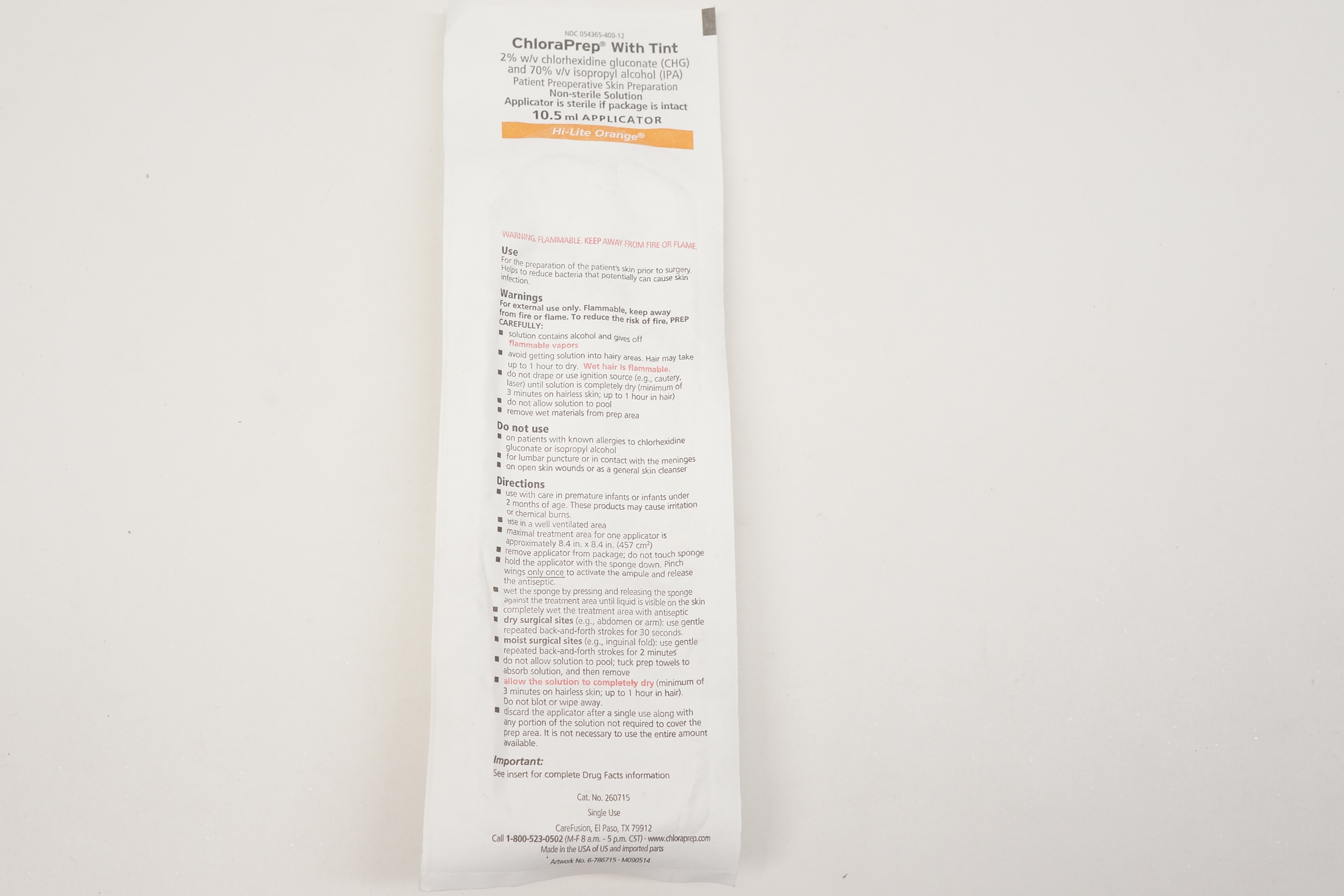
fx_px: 1493
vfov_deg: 33.4
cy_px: 424
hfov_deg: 48.4
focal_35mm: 40
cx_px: 609
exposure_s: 1/125
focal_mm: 24
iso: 800
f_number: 7.1
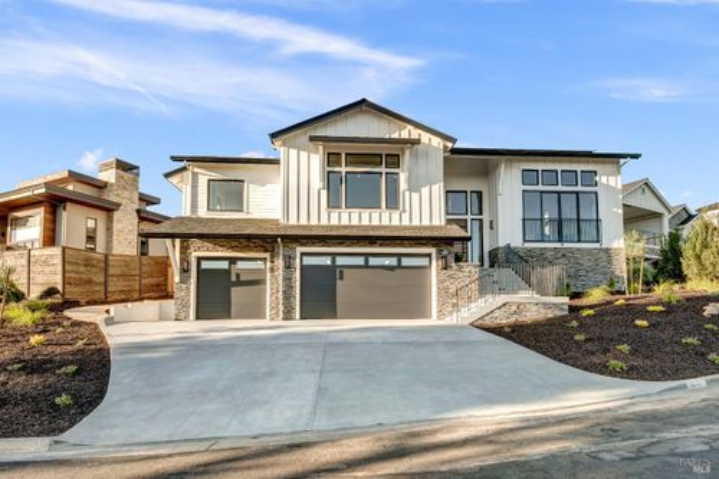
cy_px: 240
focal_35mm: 14
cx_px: 360
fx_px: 280
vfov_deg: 81.2
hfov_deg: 104.3
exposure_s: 1/100
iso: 125
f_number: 8
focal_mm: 14
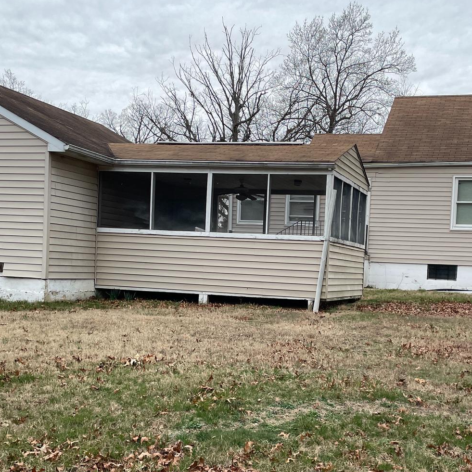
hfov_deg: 35.3
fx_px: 740
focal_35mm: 48
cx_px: 276
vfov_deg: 35.2
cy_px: 295
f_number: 1.6
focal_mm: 4.2
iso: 40
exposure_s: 1/321
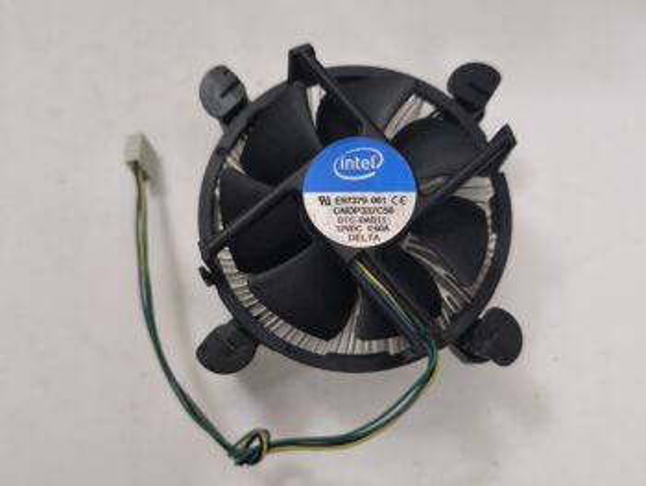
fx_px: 654
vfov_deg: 40.7
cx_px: 323
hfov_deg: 52.6
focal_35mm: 35
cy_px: 243
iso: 500
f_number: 1.6
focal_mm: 6.57
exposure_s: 1/50
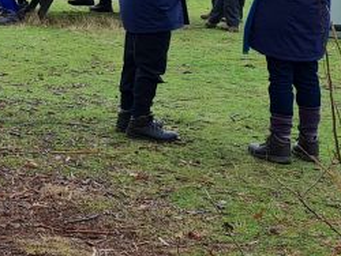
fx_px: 1311
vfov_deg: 10.9
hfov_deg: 12.6
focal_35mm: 133
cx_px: -389
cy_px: -91
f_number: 1.8
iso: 50
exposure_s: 1/266
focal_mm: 5.4
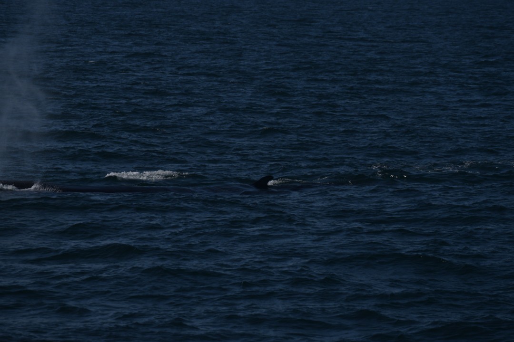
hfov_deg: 8.3
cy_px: 171
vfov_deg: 5.6
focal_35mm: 248
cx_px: 257
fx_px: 3533
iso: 200
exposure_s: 1/4000
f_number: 7.1
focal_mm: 165
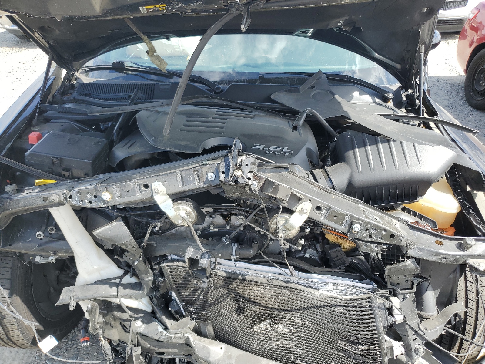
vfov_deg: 53.1
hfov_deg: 67.3
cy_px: 182
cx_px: 242
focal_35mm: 26
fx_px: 364
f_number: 1.5
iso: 50
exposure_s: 1/833
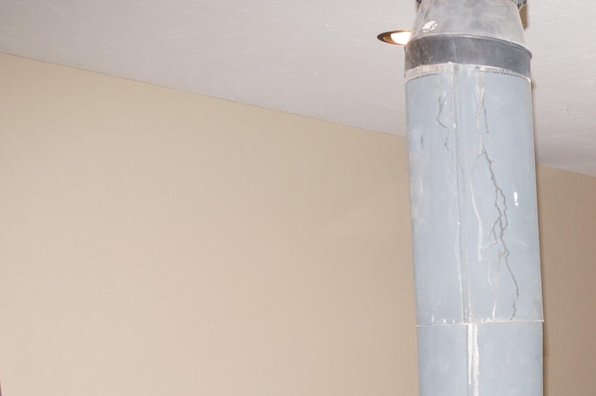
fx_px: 1075
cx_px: 742
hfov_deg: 26.9
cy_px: 480
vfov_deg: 19.6
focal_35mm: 65
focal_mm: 16
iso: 400
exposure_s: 1/60
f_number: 4
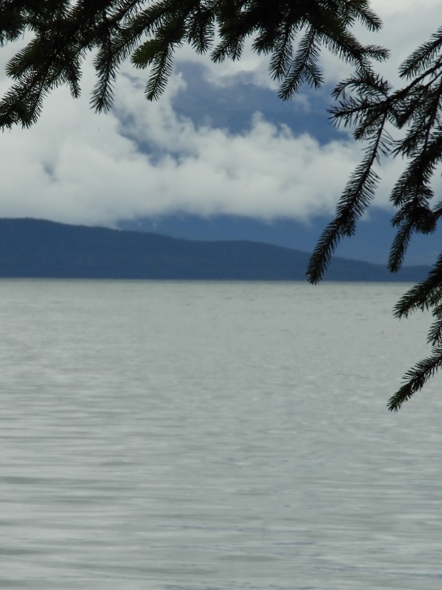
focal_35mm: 282
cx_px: 156
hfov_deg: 5.3
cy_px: 324
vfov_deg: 7.0
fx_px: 4802
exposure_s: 1/640
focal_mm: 32.2
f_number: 5.3
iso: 100
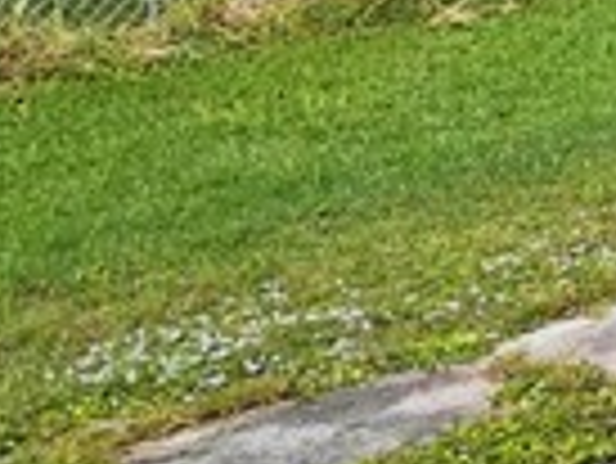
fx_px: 1728
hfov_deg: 12.7
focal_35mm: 97
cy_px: -239
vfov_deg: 14.2
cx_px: 1655
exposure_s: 1/952
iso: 50
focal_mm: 2.2
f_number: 2.2
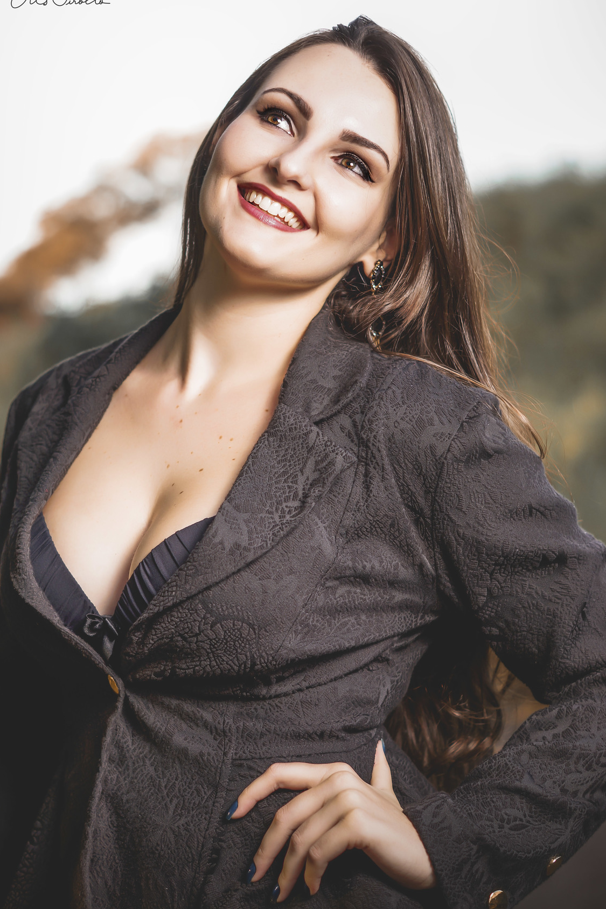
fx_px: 2020
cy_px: 425
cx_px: 291
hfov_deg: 17.1
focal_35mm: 80
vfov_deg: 25.4
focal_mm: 50
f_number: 2.2
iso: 100
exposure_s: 1/250
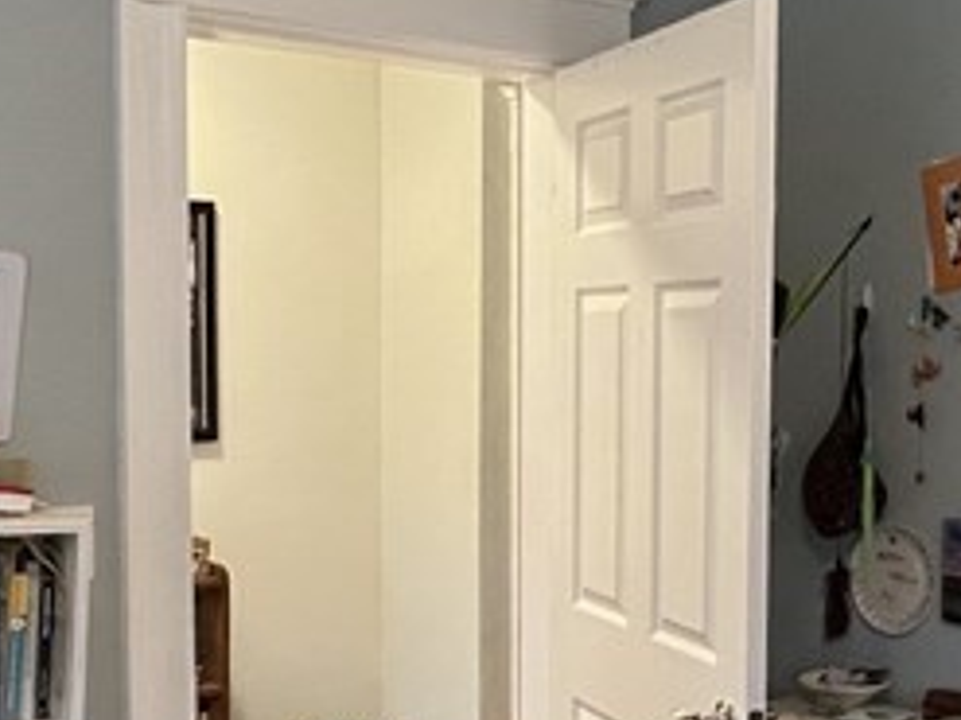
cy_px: 463
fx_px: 1498
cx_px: 591
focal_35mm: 54
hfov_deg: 35.4
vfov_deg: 26.9
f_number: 1.8
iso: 400
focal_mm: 1.57
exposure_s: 1/60
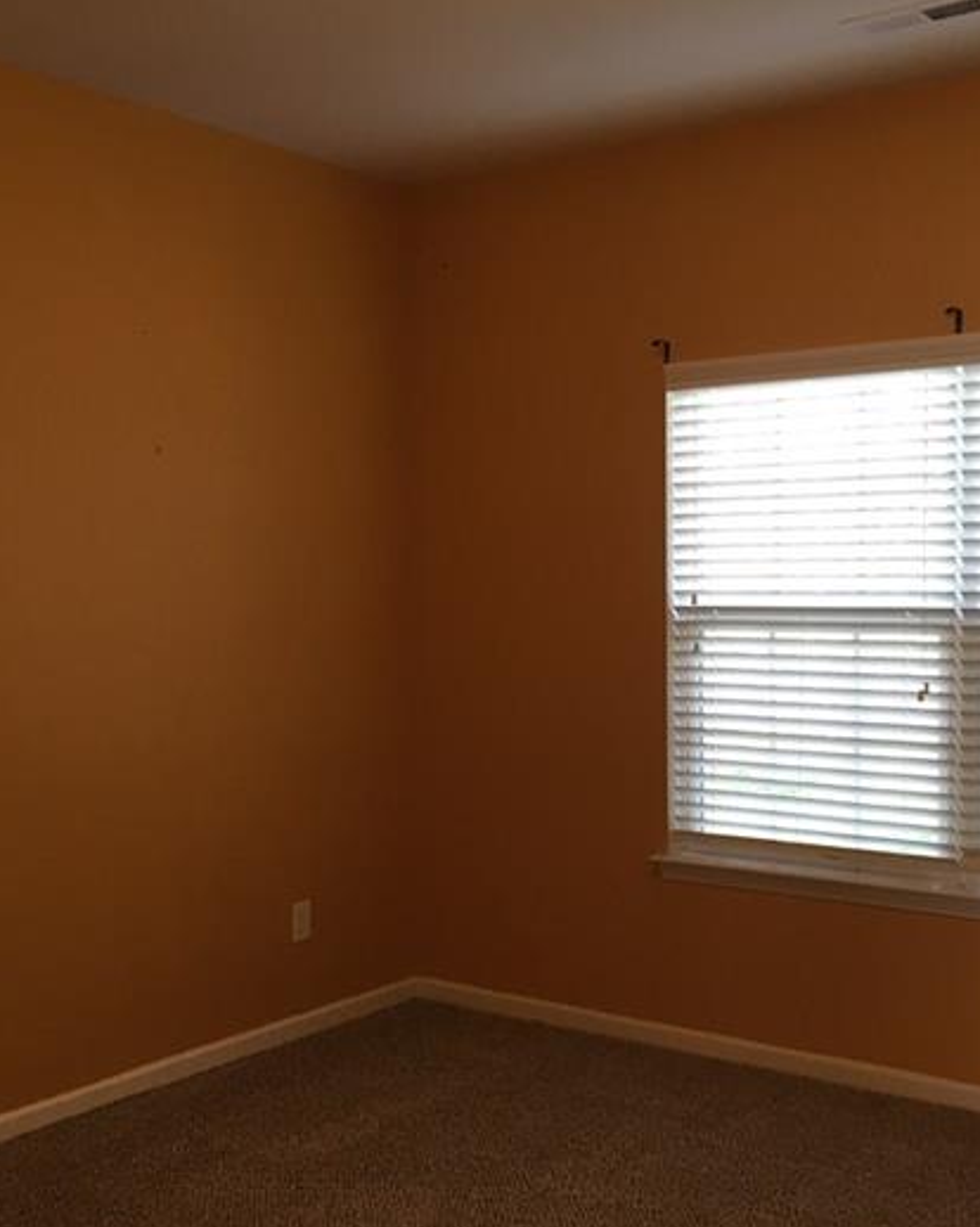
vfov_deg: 43.8
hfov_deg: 35.6
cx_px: 549
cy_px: 640
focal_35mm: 42
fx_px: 1524
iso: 64
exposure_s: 1/30
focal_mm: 4.15
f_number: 2.2
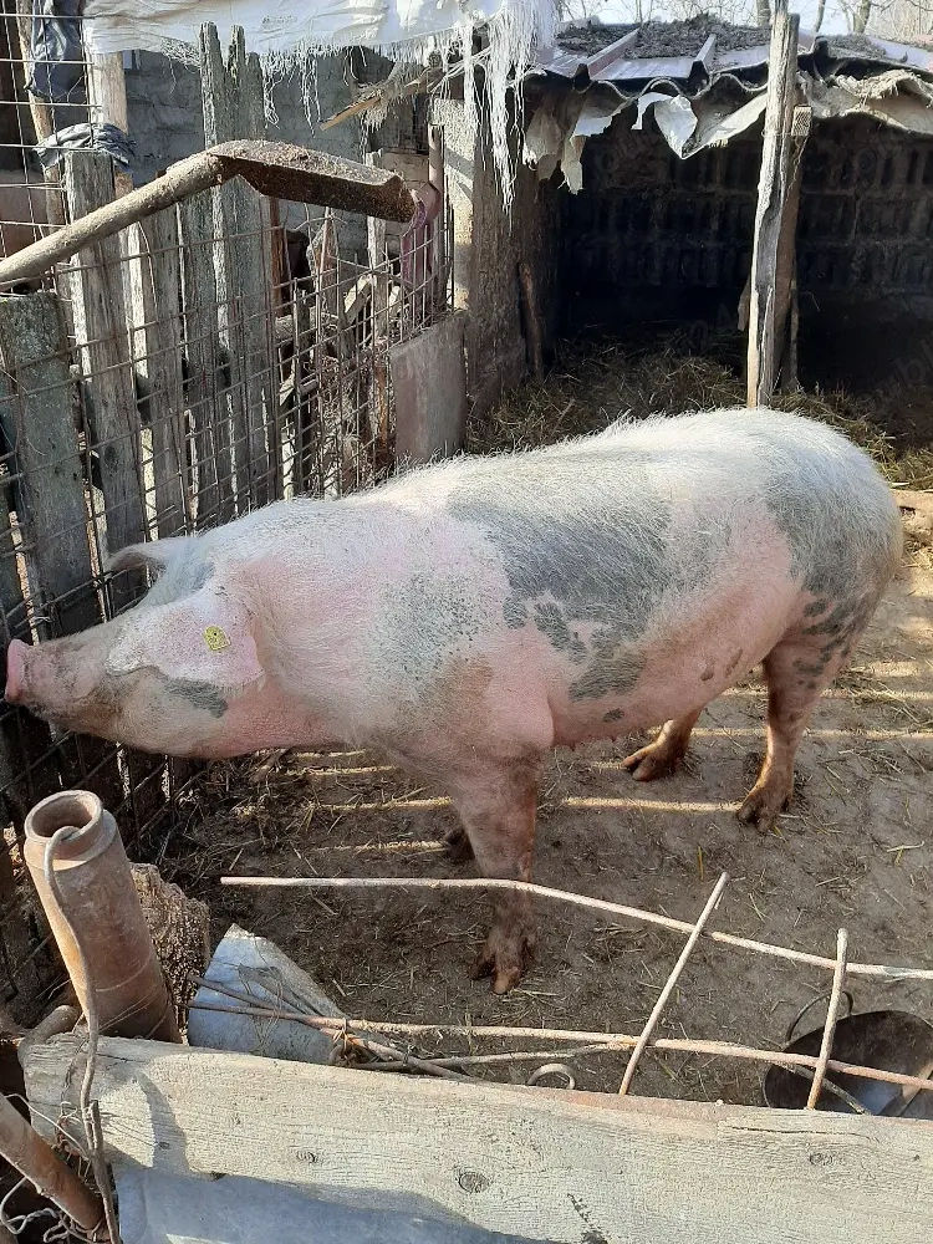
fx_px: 970
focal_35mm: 27
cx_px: 466
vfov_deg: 65.3
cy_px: 622
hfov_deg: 51.4
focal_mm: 3.93
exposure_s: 1/385
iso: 40
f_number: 1.7
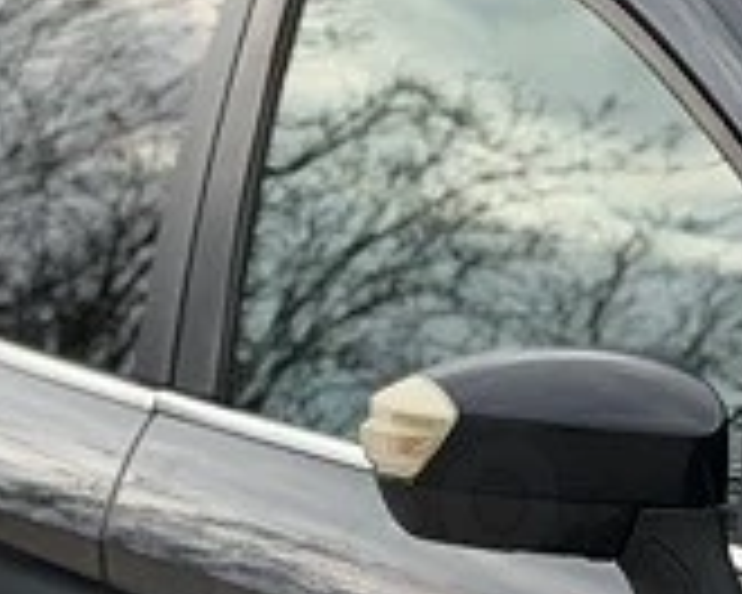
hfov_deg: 6.6
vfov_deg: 5.4
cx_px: 1542
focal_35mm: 284
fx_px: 6237
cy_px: 824
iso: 80
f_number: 1.78
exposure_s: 1/1116
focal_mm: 6.76
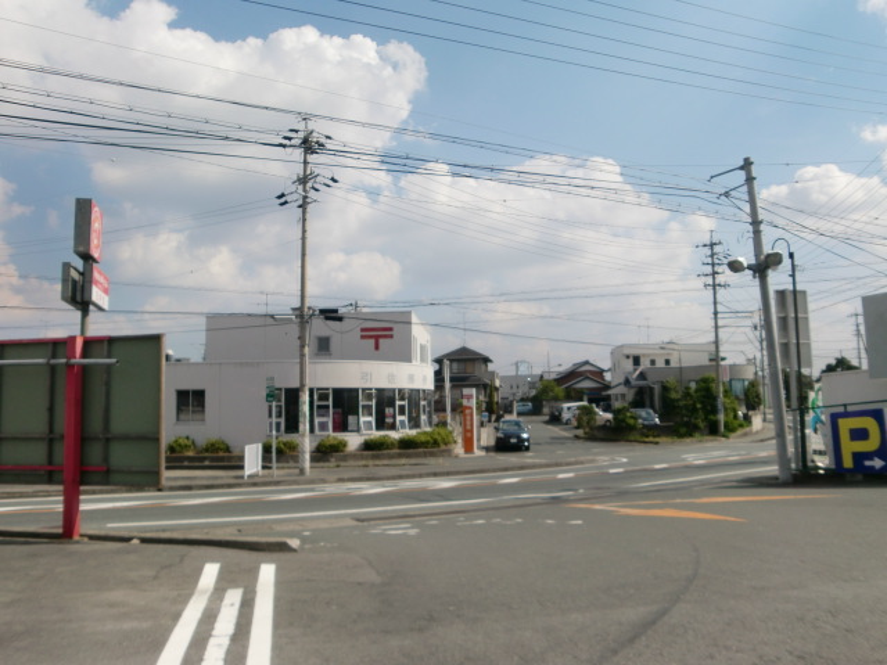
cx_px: 444
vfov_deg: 49.7
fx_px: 717
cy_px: 332
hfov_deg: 63.4
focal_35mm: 28
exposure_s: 1/320
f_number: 7.8
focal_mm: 4.65
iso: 64
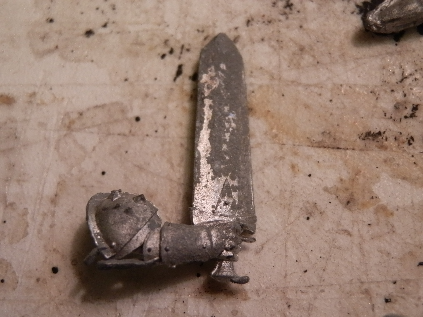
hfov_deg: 31.7
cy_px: 158
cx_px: 212
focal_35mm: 61
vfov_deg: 24.0
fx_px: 745
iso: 400
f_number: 3.7
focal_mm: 10.99
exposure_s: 1/60
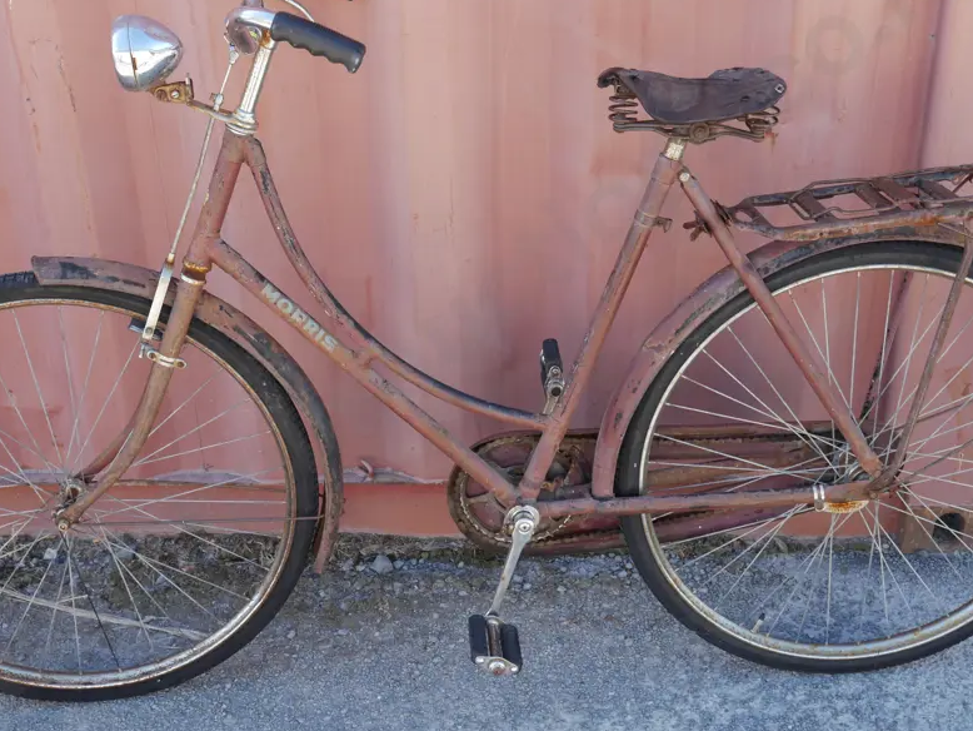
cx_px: 464
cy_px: 324
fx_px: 1406
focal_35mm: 50
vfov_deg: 29.1
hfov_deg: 38.2
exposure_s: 1/125
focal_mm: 19
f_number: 5
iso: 200
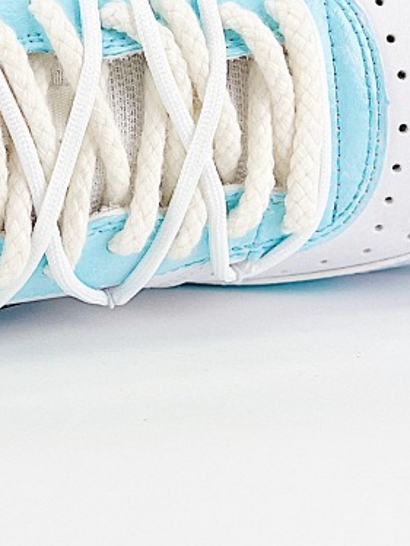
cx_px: -16
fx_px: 1577
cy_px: 48
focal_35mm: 100
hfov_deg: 14.5
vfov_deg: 19.3
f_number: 1.5
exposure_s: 1/1295
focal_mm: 5.7
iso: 50
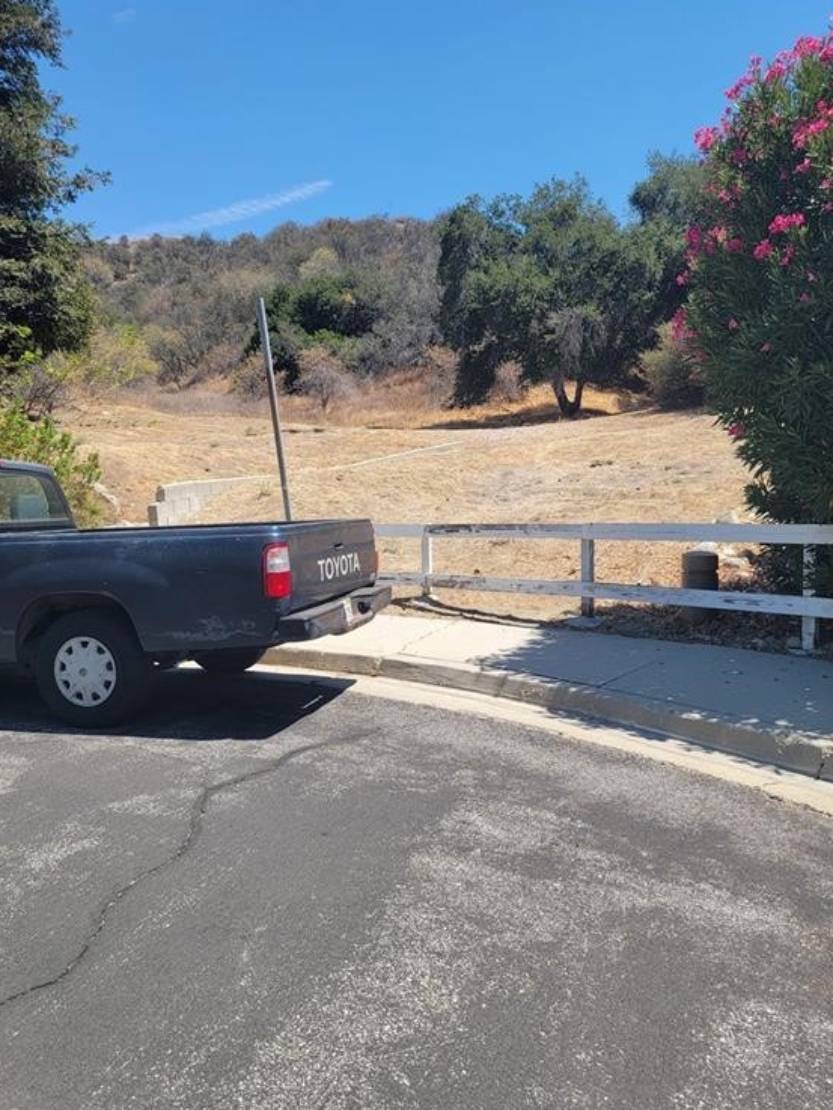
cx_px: 425
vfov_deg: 69.4
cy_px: 566
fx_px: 802
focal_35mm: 25
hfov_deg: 54.9
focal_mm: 6.7
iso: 16
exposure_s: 1/580
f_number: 1.8
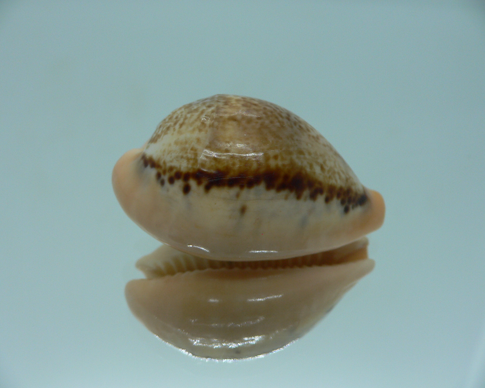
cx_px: 233
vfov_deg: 40.1
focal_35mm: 37
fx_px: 531
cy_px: 195
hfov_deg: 49.1
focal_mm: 4.6
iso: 80
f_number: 2.8
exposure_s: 1/60
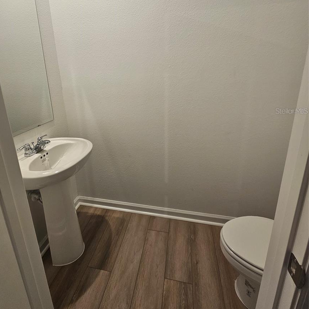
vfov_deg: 85.2
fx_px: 162
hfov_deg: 87.4
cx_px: 148
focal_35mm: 16
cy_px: 111
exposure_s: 1/60
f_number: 2.2
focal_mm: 2.2
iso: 100
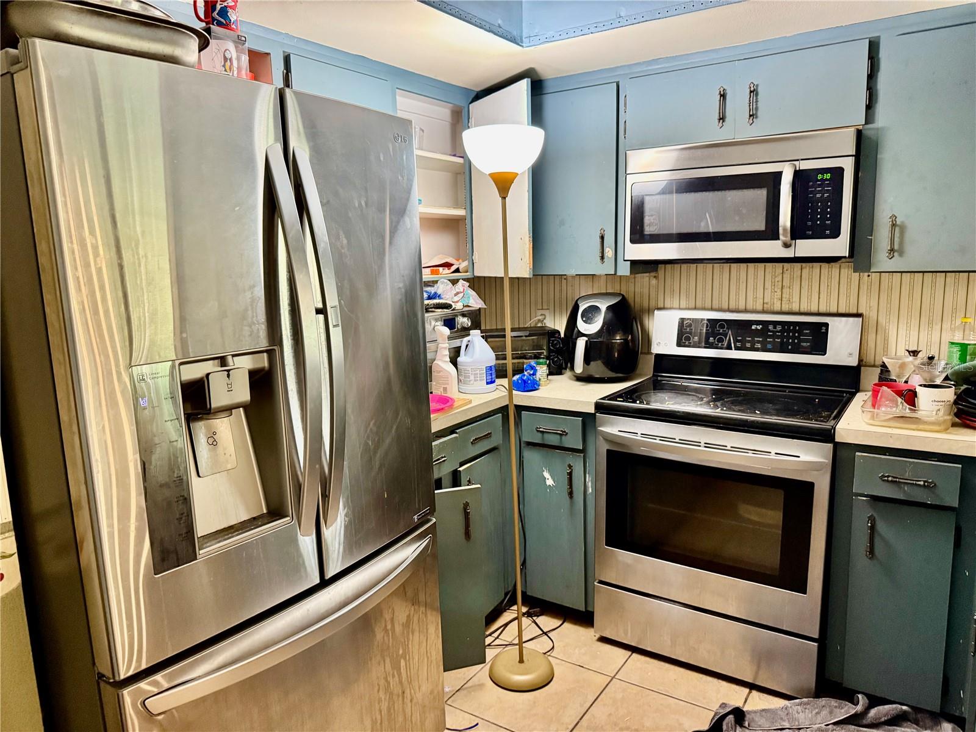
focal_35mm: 24
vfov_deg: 56.8
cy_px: 366
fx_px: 677
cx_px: 488
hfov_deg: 71.6
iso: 500
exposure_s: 1/60
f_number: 1.78
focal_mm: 6.76
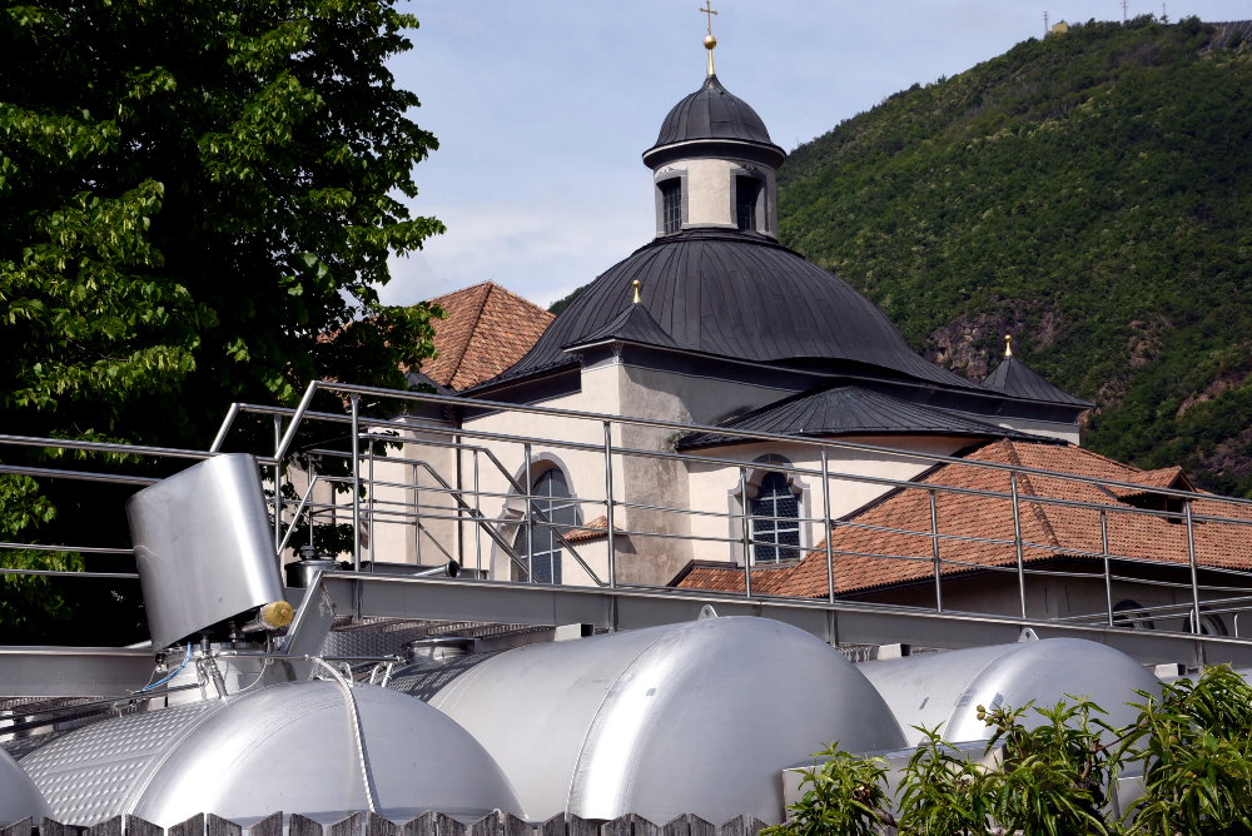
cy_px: 418
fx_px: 2853
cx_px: 626
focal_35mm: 82
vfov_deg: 16.7
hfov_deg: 24.7
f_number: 22
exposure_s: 1/500
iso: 800
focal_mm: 82
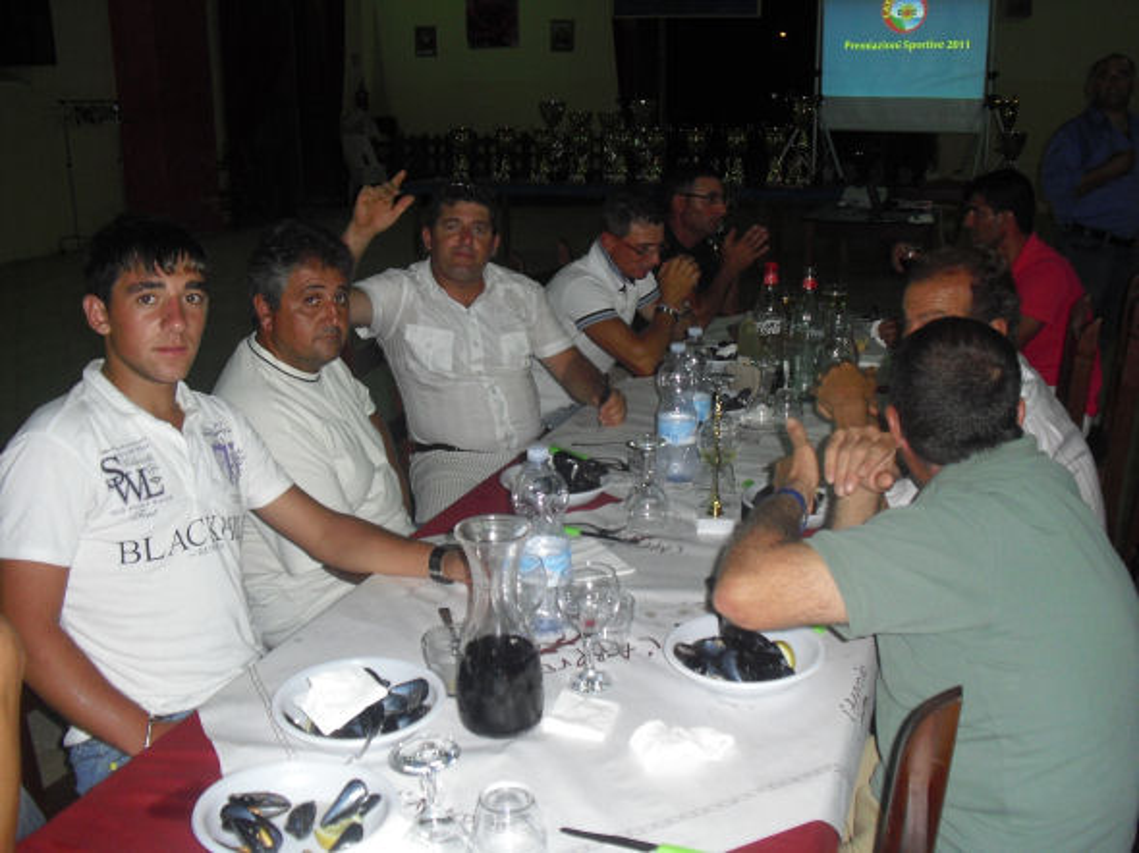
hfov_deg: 51.4
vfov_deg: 39.6
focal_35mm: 36
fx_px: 1184
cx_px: 570
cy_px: 426
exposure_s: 1/60
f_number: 3.1
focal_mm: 6.3
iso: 200
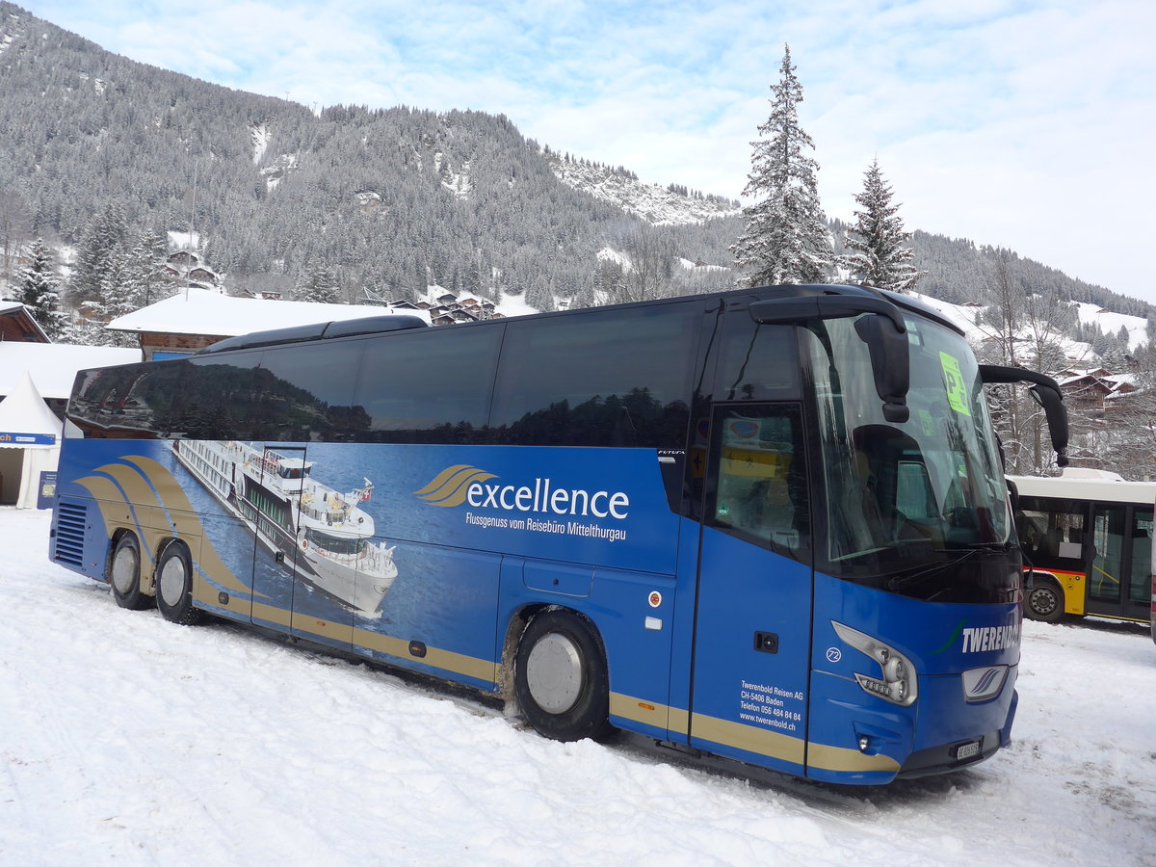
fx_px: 968
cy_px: 434
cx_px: 578
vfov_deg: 48.2
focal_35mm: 29
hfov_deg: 61.7
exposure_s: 1/500
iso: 80
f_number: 2.8
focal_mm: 6
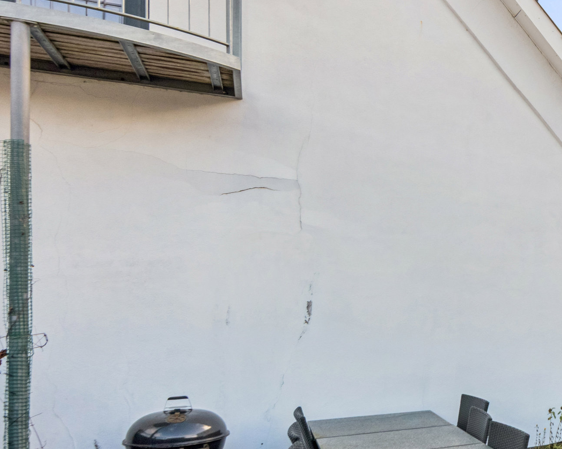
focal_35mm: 37
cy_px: 248
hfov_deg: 41.2
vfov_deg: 40.1
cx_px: 589
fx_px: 615
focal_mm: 17
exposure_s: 1/160
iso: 800
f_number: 11
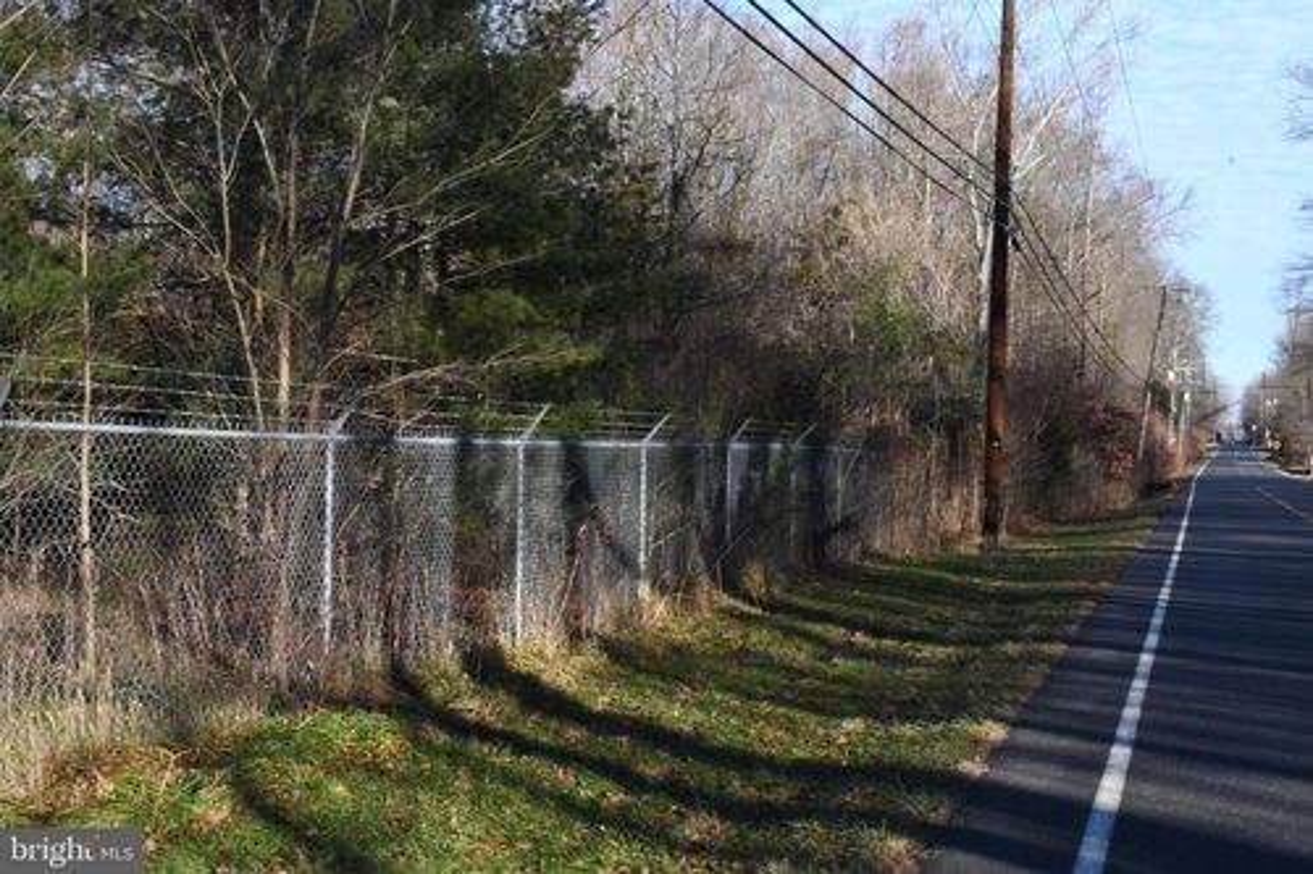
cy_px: 437
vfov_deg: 29.8
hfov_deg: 43.6
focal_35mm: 45
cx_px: 656
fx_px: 1641
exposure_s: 1/60
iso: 560
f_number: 29
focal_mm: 30
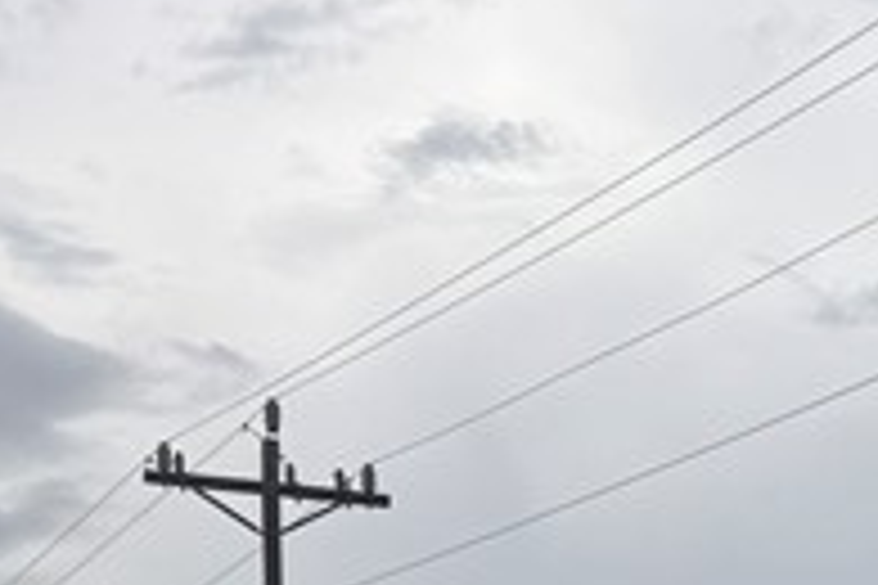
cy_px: 1233
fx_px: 3195
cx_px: 991
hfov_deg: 15.2
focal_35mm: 131
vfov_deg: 9.6
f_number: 1.78
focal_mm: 6.76
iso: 80
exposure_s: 1/598
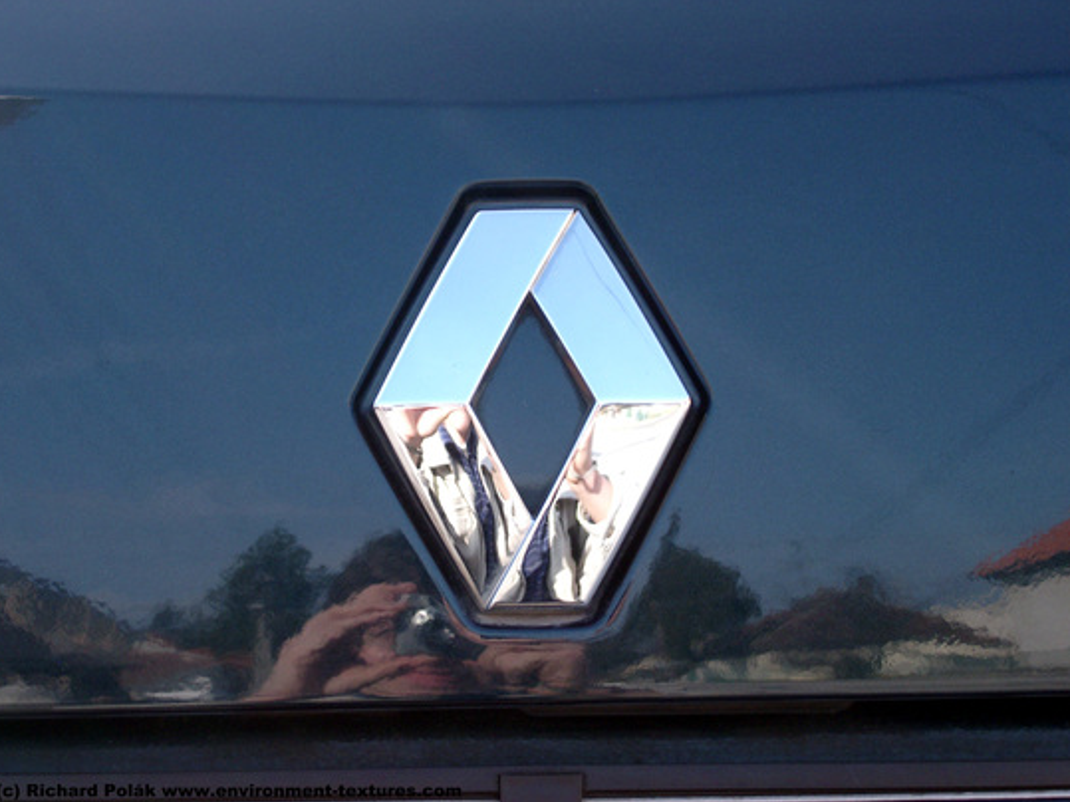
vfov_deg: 13.0
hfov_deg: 17.3
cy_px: 400
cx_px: 534
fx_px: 3523
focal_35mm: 114
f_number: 4.8
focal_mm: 22.8
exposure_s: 1/200
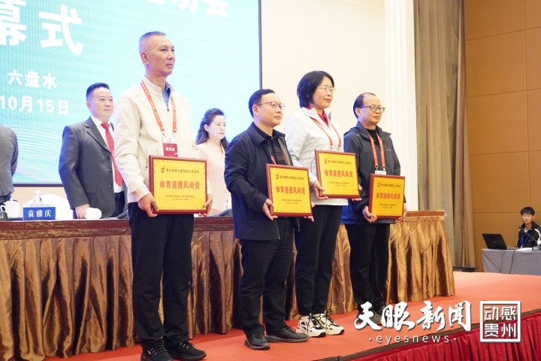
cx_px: 270
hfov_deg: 41.1
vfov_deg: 28.1
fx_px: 721
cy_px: 180
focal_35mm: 48
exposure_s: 1/50
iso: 5000
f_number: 4.5
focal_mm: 48
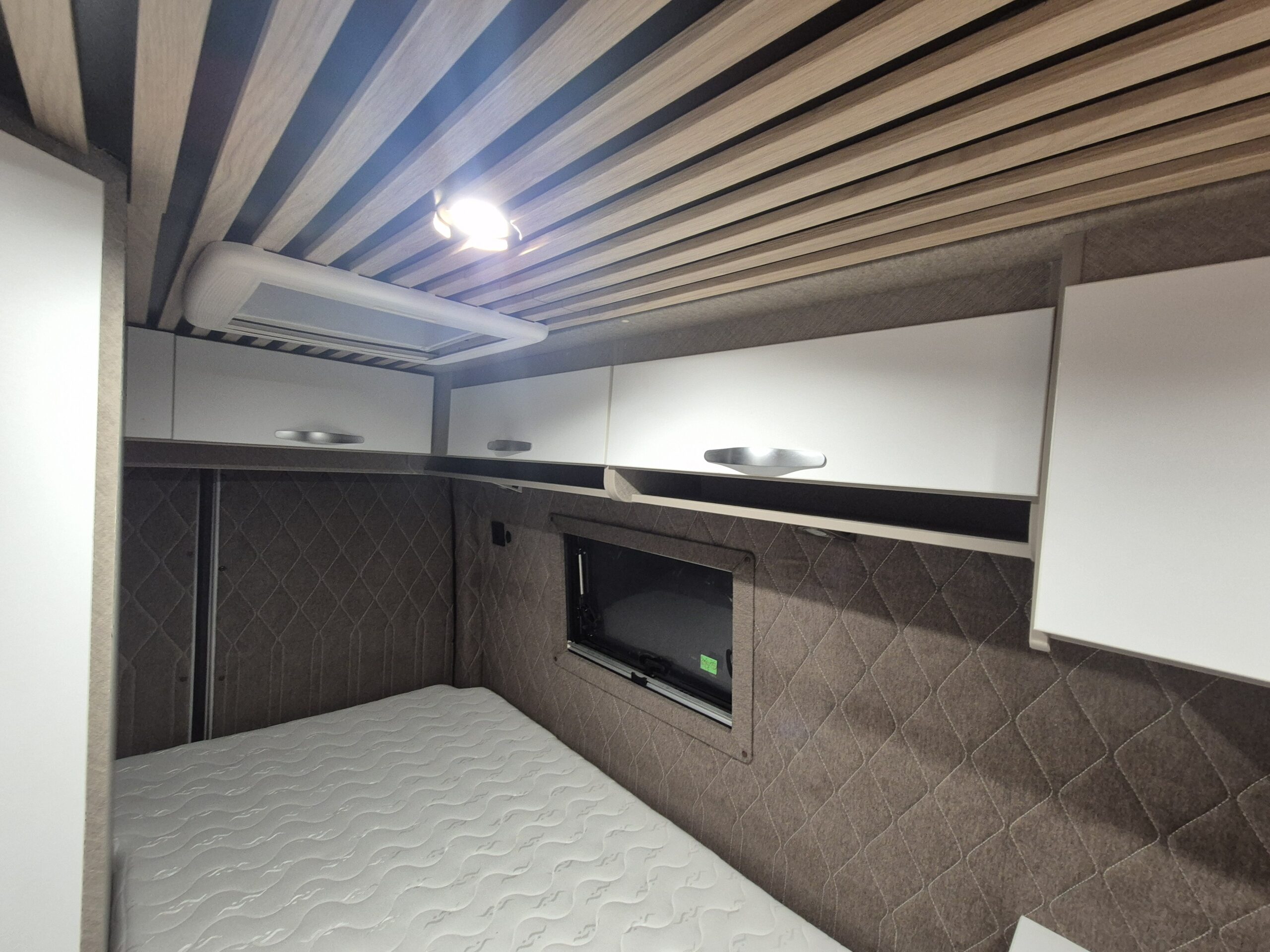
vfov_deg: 89.9
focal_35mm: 13
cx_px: 635
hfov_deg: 106.2
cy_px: 476
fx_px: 477
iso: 320
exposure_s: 1/50
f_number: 2.2
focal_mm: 2.2
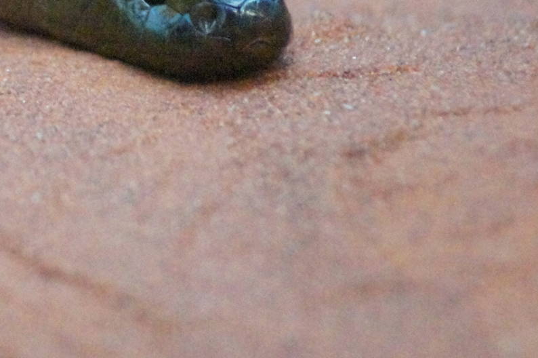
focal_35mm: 907
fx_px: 13543
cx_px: 76
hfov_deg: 2.3
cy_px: 36
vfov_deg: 1.5
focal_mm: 300
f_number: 8
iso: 12800
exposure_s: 1/500
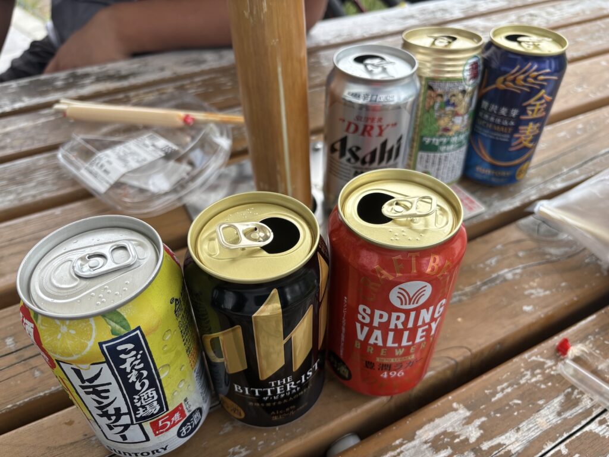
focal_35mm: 26
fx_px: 457
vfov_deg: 53.1
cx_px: 304
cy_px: 228
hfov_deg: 67.3
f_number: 1.6
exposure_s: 1/805
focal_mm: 5.96
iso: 50
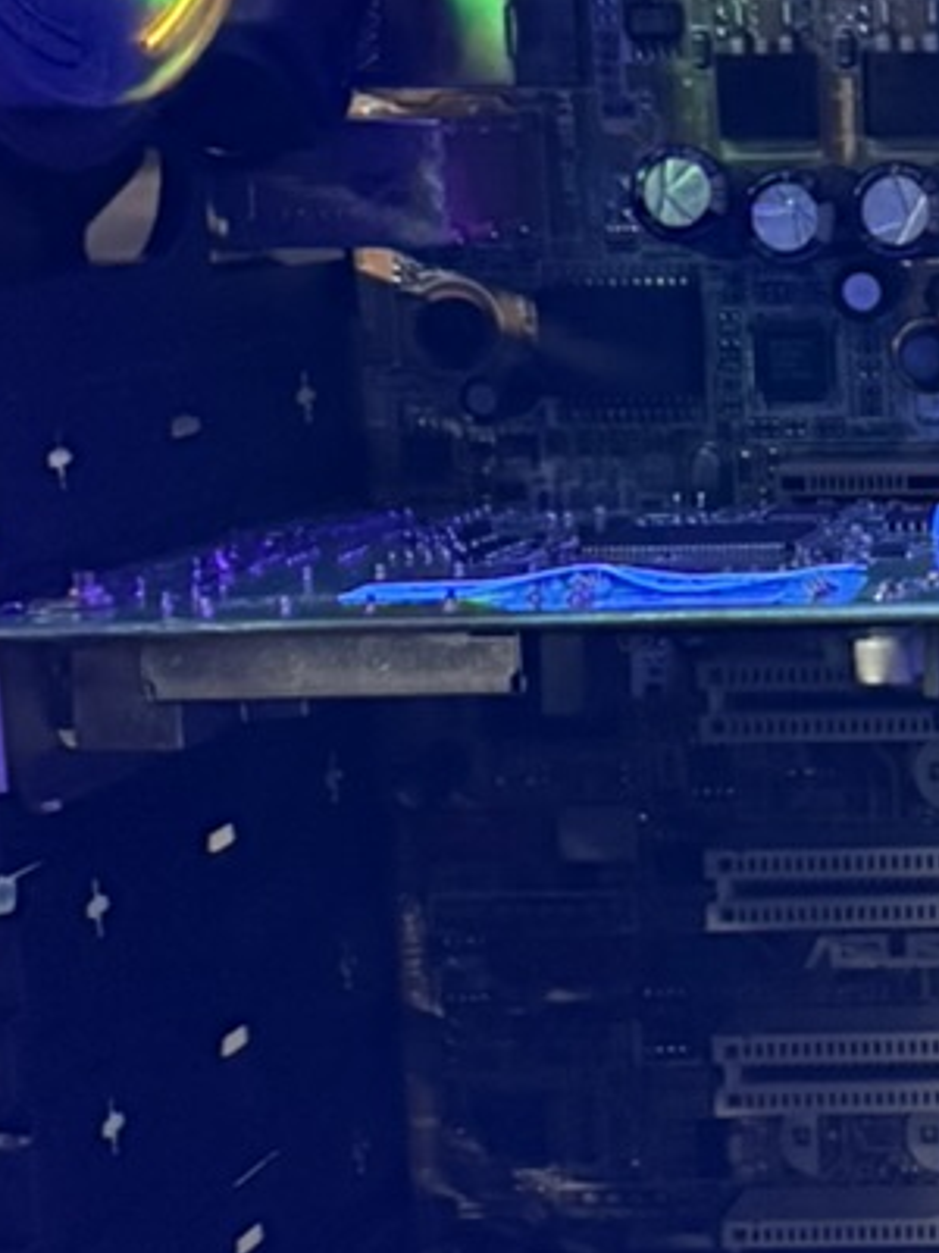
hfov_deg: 11.4
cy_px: 767
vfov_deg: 16.0
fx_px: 4449
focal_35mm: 123
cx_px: 1568
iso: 1000
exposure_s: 1/37
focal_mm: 6.76
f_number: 1.78
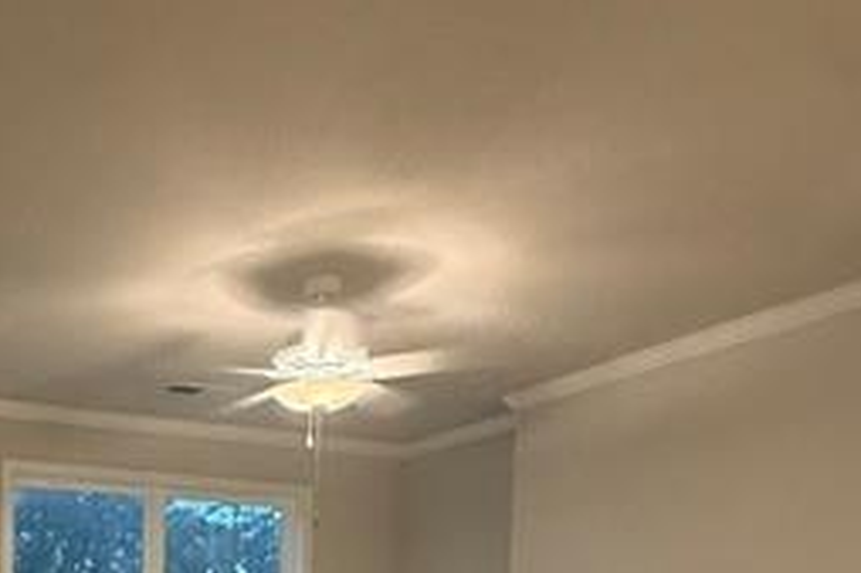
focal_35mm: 44
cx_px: 47
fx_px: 1052
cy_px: 749
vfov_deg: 25.9
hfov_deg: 40.3
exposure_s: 1/120
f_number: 2.2
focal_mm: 2.22
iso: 500
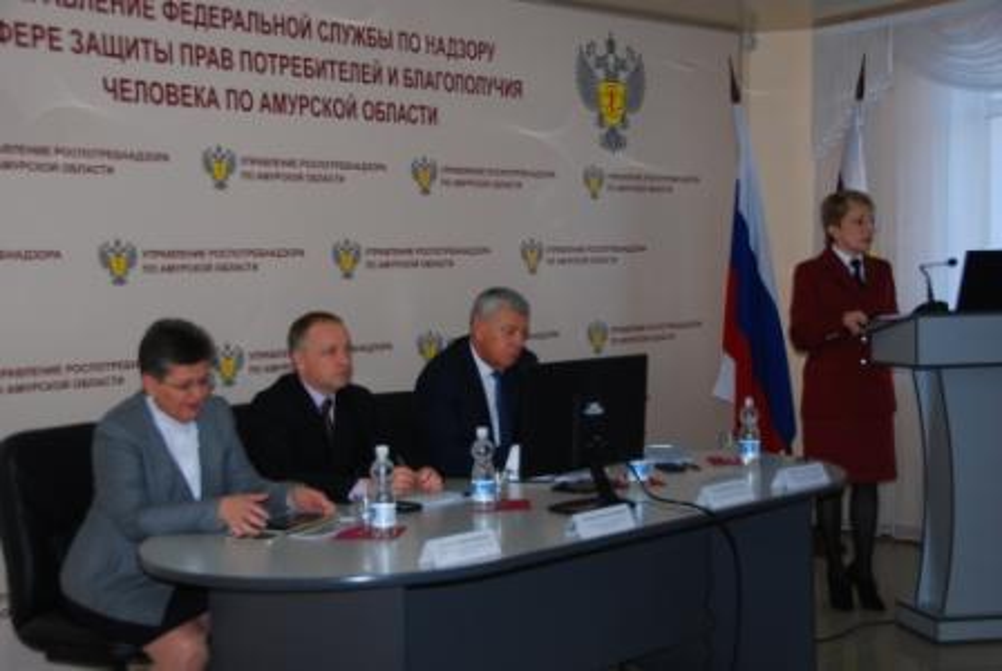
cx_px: 501
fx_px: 1338
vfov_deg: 28.2
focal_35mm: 48
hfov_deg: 41.1
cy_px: 336
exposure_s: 1/60
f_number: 4.5
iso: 125
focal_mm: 32
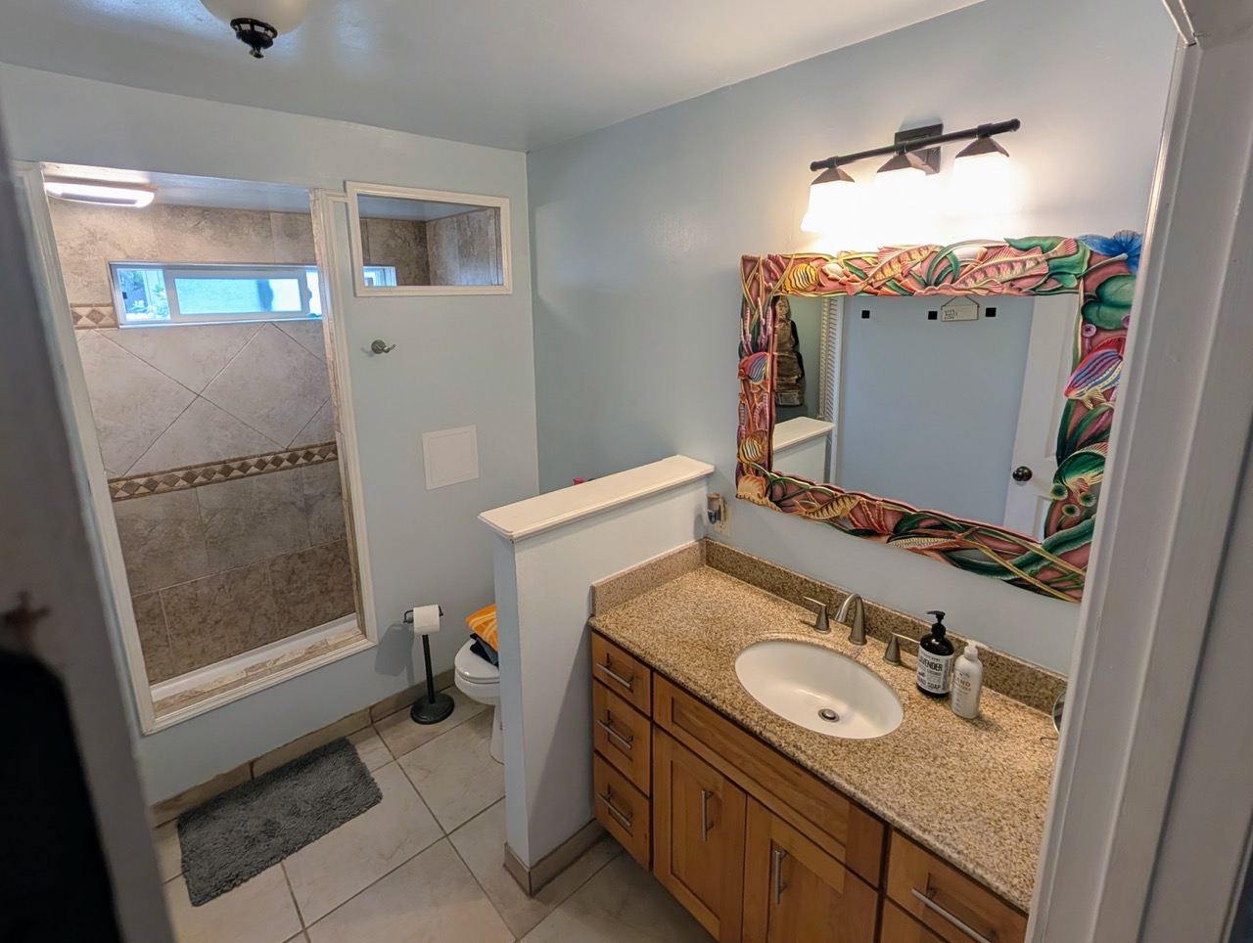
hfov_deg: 110.5
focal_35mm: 12
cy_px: 472
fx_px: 435
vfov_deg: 94.6
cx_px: 626
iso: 119
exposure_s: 1/120
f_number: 1.7
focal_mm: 2.02
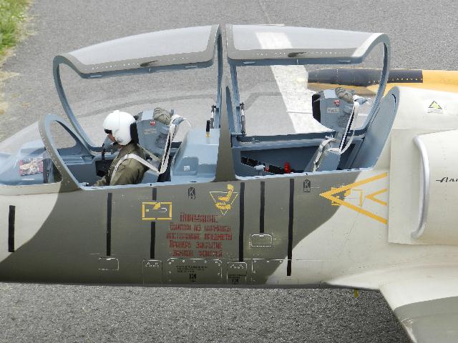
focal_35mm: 100
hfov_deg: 19.6
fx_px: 1323
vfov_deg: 14.8
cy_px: 172
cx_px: 229
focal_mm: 17.7
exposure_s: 1/250
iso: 160
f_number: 4.6
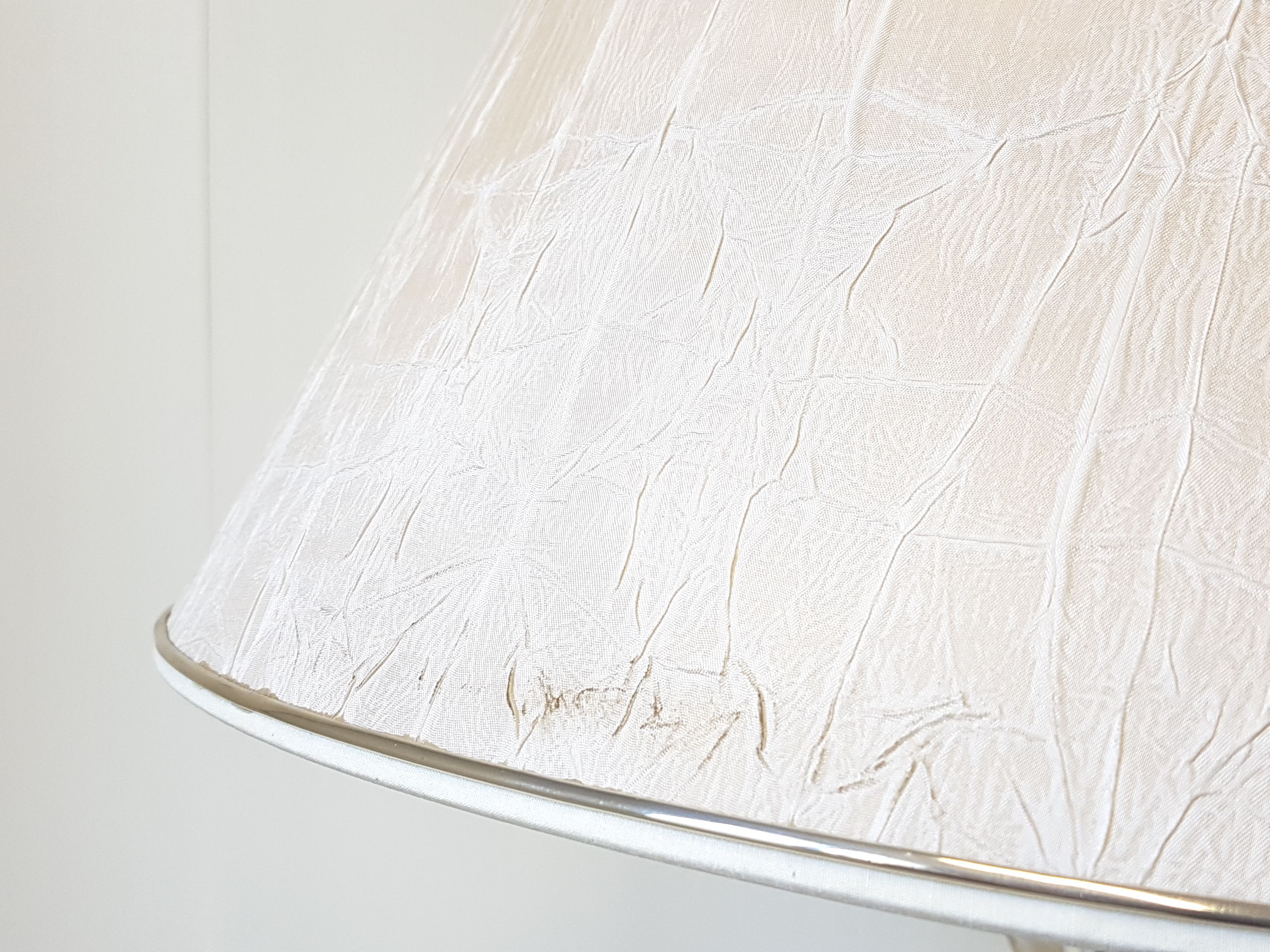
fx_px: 954
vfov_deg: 53.1
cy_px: 476
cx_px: 635
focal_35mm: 26
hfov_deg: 67.3
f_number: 1.7
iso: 100
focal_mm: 4.2
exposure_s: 1/100
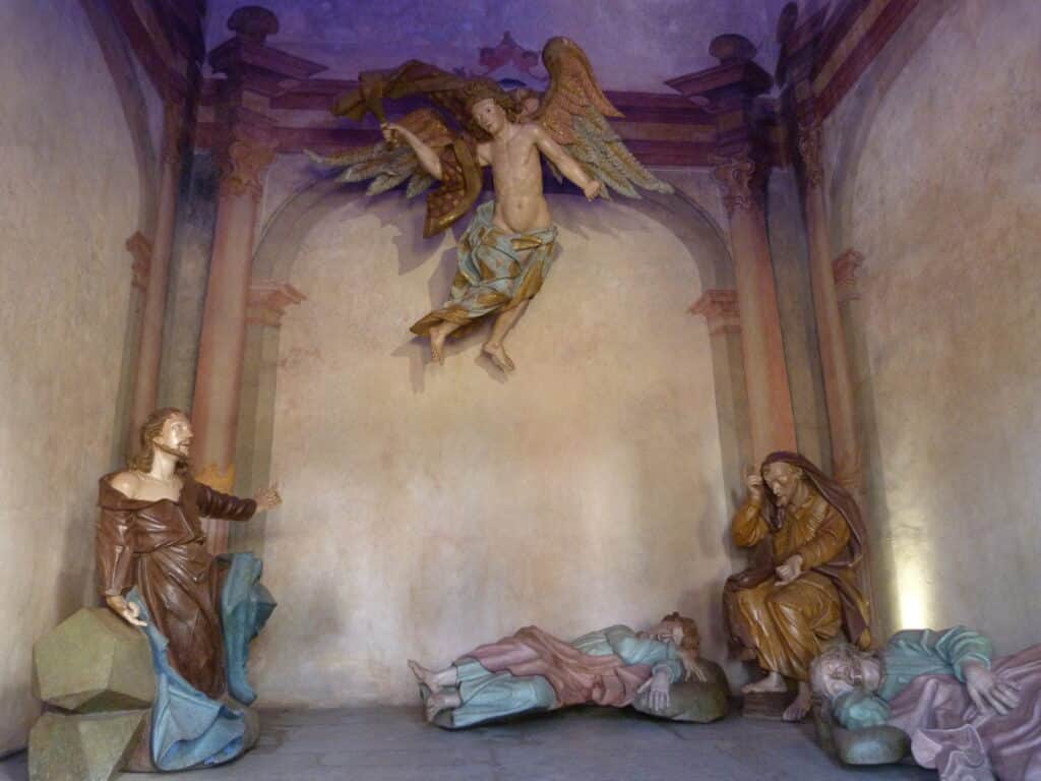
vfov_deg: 54.9
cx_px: 520
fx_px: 752
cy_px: 390
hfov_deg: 69.4
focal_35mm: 25
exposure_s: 1/15
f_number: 2.8
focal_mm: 4.5
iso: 400
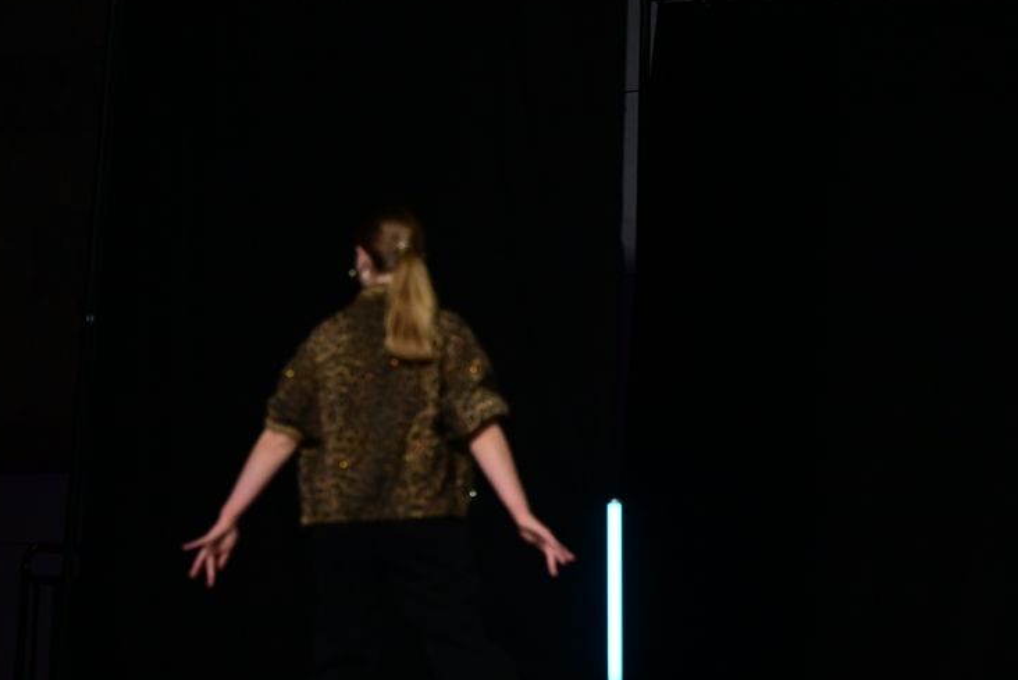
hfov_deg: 15.0
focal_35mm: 137
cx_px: 427
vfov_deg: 10.0
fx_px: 3876
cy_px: 412
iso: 5000
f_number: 3.2
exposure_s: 1/1250
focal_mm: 98
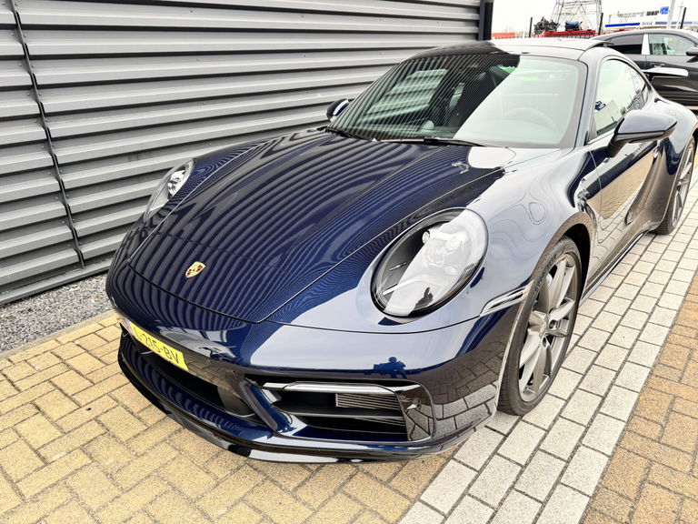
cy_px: 262
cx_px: 349
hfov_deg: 71.6
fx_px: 484
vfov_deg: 56.8
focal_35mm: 24
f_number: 1.78
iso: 64
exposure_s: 1/121
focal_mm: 6.76
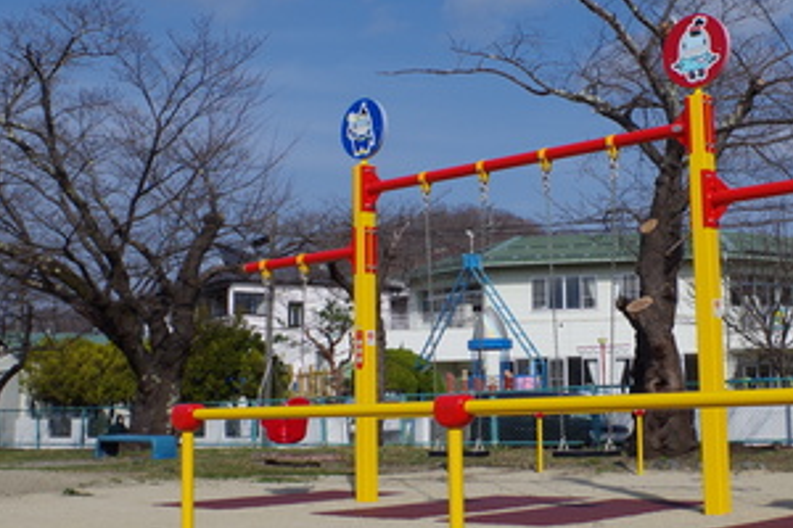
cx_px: 537
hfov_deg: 36.4
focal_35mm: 54
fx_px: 1189
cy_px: 219
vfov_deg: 25.0
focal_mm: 18
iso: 100
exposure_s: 1/400
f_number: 7.1
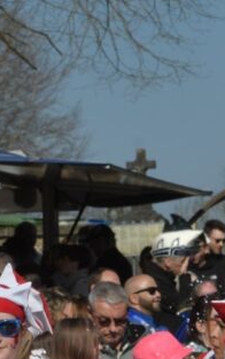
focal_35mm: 350
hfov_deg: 3.7
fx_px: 3429
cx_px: 344
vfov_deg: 6.0
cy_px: 263
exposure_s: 1/400
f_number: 11
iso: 110
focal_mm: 70
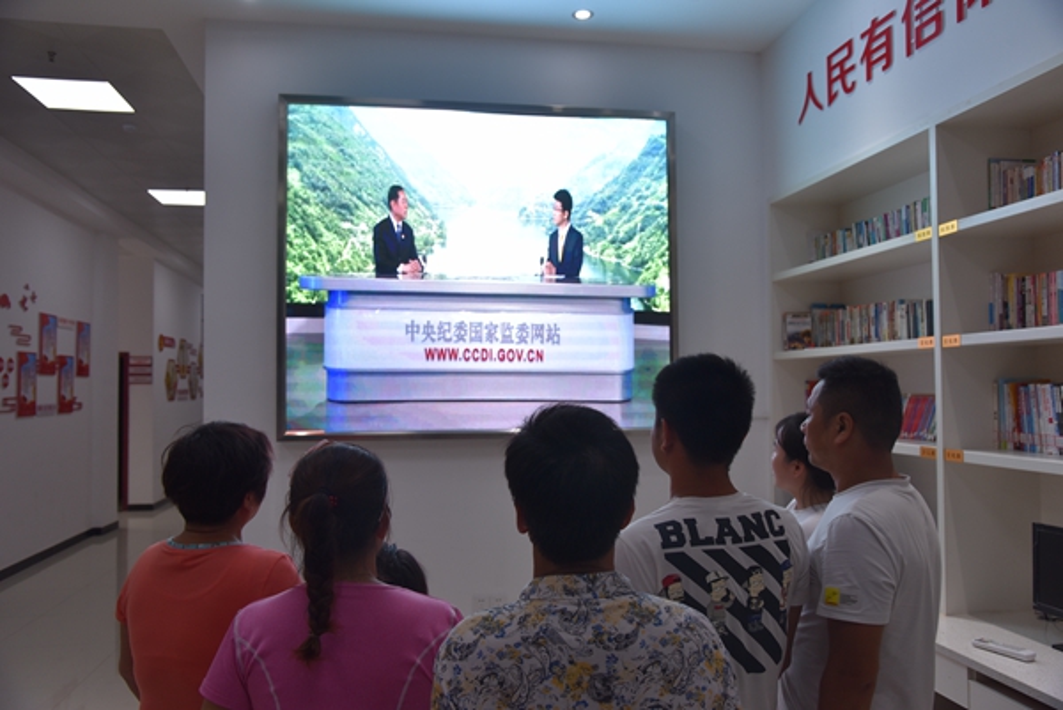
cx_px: 532
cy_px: 355
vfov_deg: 46.5
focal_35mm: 28
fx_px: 827
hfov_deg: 65.4
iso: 400
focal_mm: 28
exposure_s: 1/100
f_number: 5
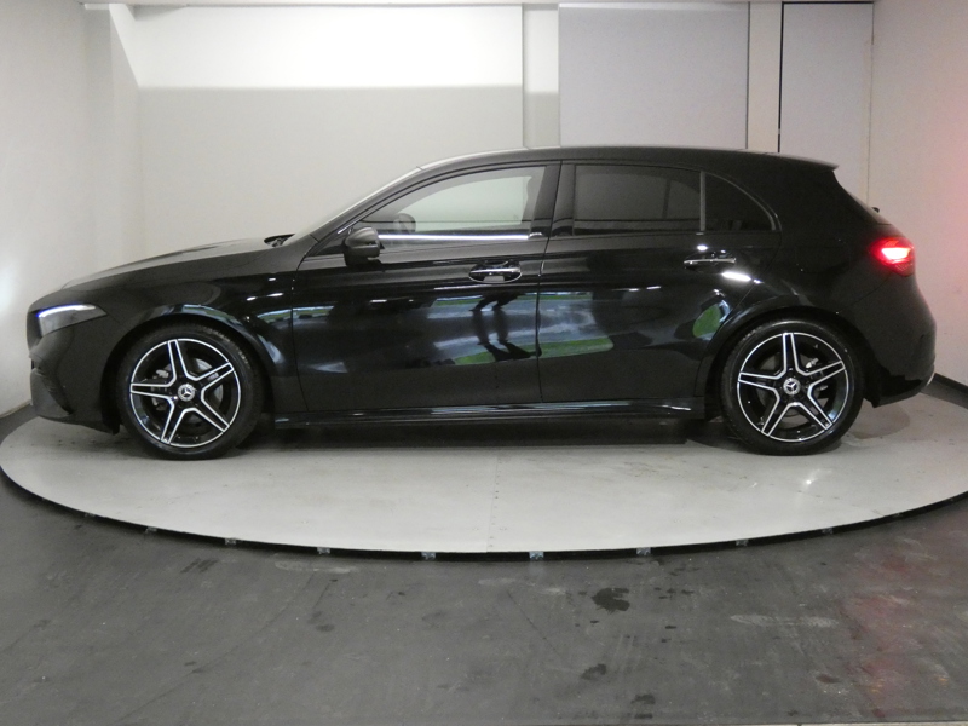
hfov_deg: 41.2
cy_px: 363
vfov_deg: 31.5
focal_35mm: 46
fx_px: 1286
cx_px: 484
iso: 1600
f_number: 3.8
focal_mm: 8.2
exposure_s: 1/80
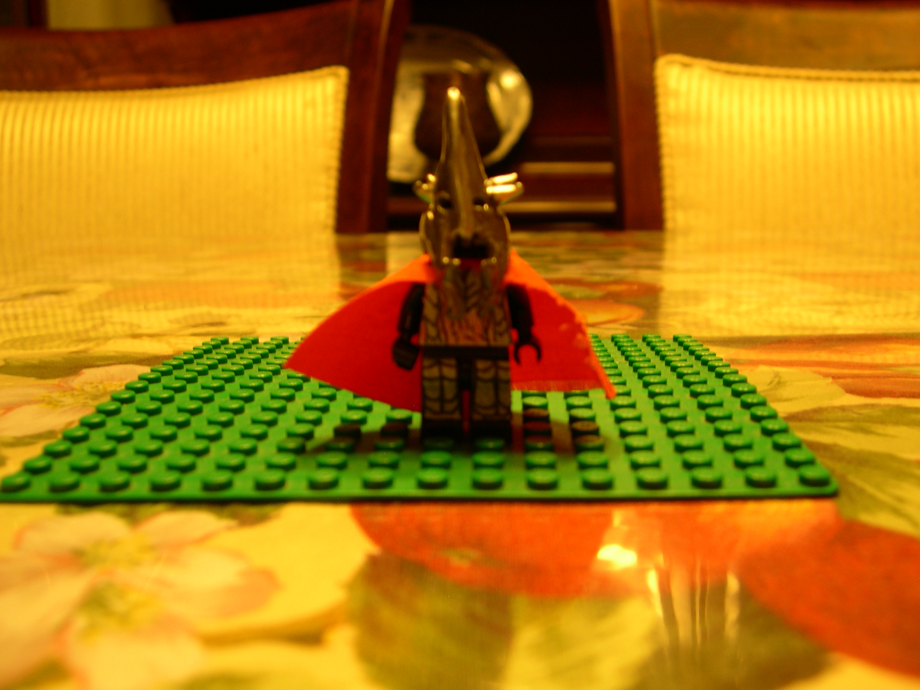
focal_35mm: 38
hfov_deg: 49.0
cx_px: 460
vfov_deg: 37.7
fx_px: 1010
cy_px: 345
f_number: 2.8
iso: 100
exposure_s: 1/7.2
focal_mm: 8
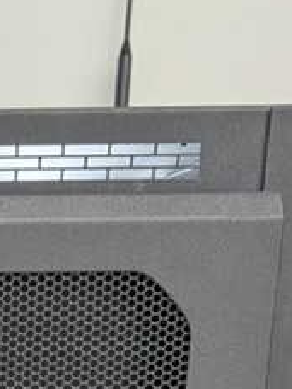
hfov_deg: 12.7
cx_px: -195
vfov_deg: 15.0
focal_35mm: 108
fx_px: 1215
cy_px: 771
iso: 320
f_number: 1.78
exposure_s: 1/60
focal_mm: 6.76
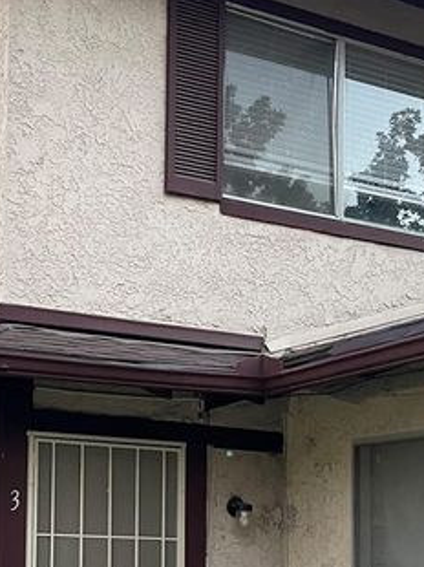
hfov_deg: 24.8
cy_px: 487
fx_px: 916
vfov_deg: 33.0
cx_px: -2
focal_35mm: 56
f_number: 1.6
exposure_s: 1/40
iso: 400
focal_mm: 4.2
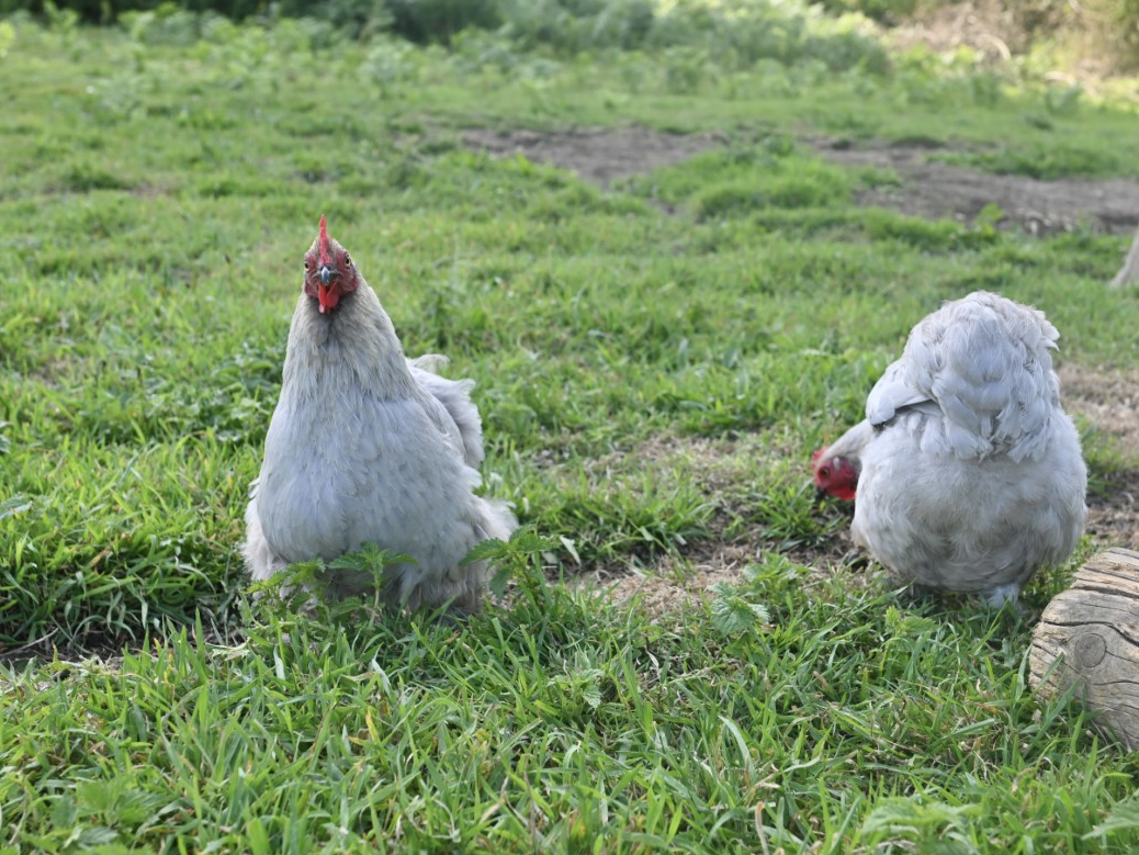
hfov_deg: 46.6
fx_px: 1316
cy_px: 428
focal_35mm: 40
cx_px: 652
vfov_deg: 36.0
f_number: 4.5
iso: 100
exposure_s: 1/200
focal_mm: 24
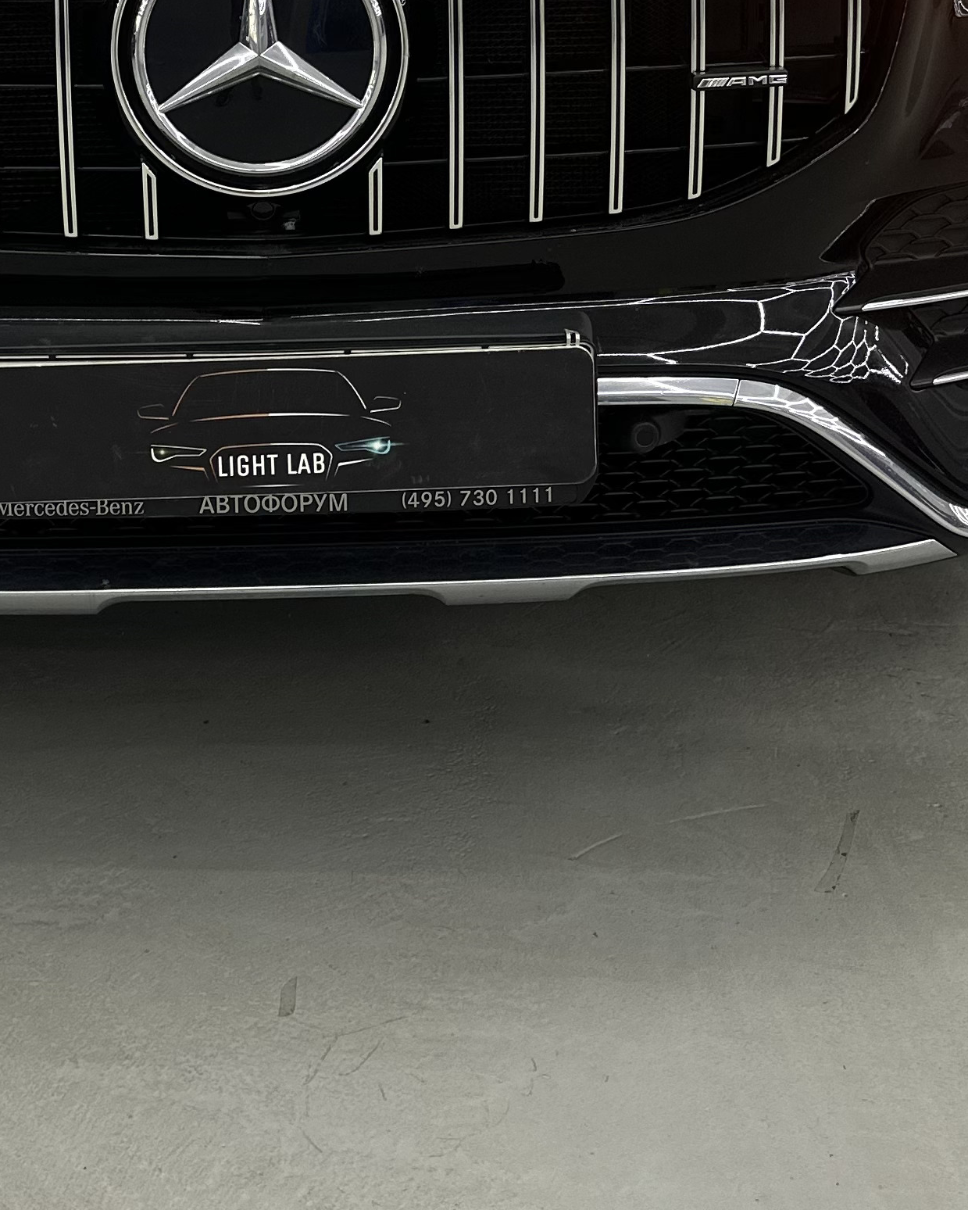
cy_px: -128
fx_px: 2184
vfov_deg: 28.1
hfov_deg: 24.8
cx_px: 290
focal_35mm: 61
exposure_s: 1/100
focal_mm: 6.86
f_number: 1.78
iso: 80
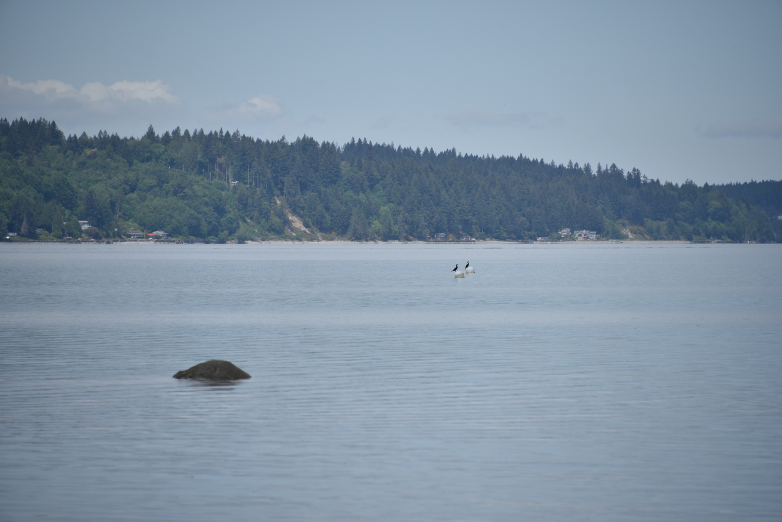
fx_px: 6518
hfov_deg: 6.9
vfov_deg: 4.6
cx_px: 391
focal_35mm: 300
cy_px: 261
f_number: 7.1
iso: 100
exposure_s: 1/640
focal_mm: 300
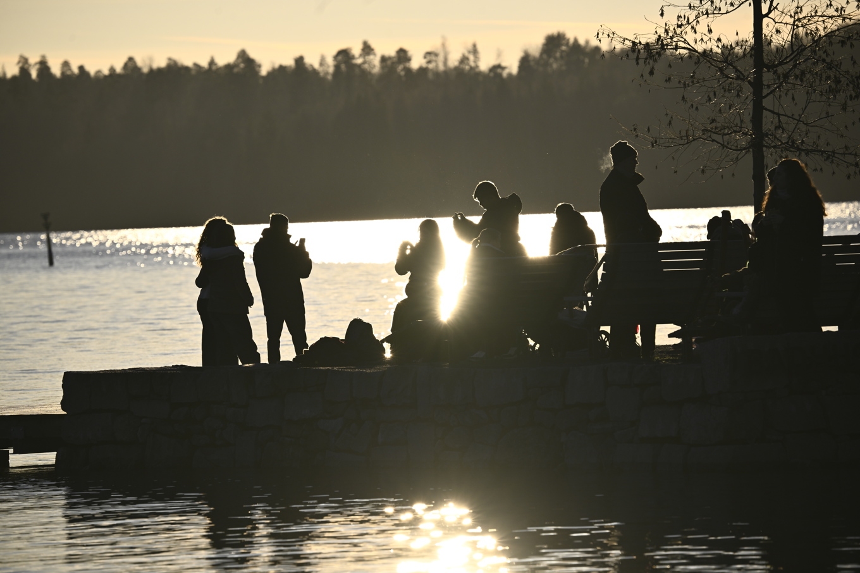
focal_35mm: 340
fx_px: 8120
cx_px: 430
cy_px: 286
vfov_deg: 4.0
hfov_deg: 6.1
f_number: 8
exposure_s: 1/2500
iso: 200
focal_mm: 340
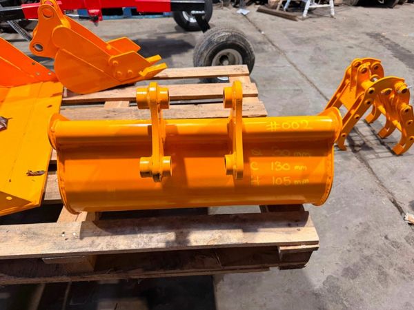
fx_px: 287
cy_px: 155
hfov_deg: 71.6
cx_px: 207
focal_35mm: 24
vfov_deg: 56.8
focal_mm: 6.76
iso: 200
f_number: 1.78
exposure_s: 1/60
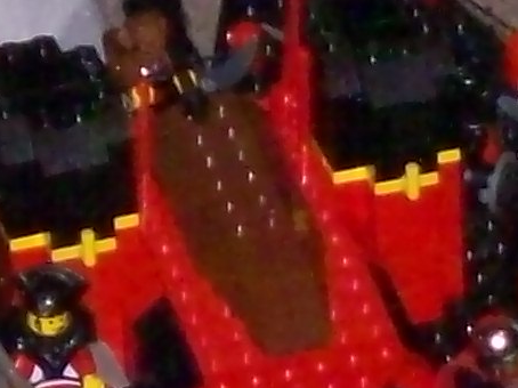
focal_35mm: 493
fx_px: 7373
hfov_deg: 4.0
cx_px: 256
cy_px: 405
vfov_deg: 3.0
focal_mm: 14.3
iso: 200
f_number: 4.3
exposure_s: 1/223
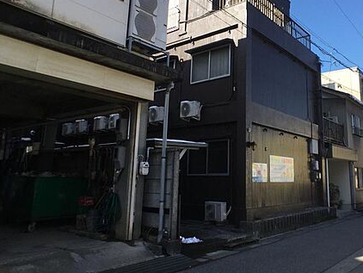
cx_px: 246
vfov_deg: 30.8
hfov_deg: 39.9
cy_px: 107
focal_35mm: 47
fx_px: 493
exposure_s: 1/641
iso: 25
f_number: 2.4
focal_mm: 3.3
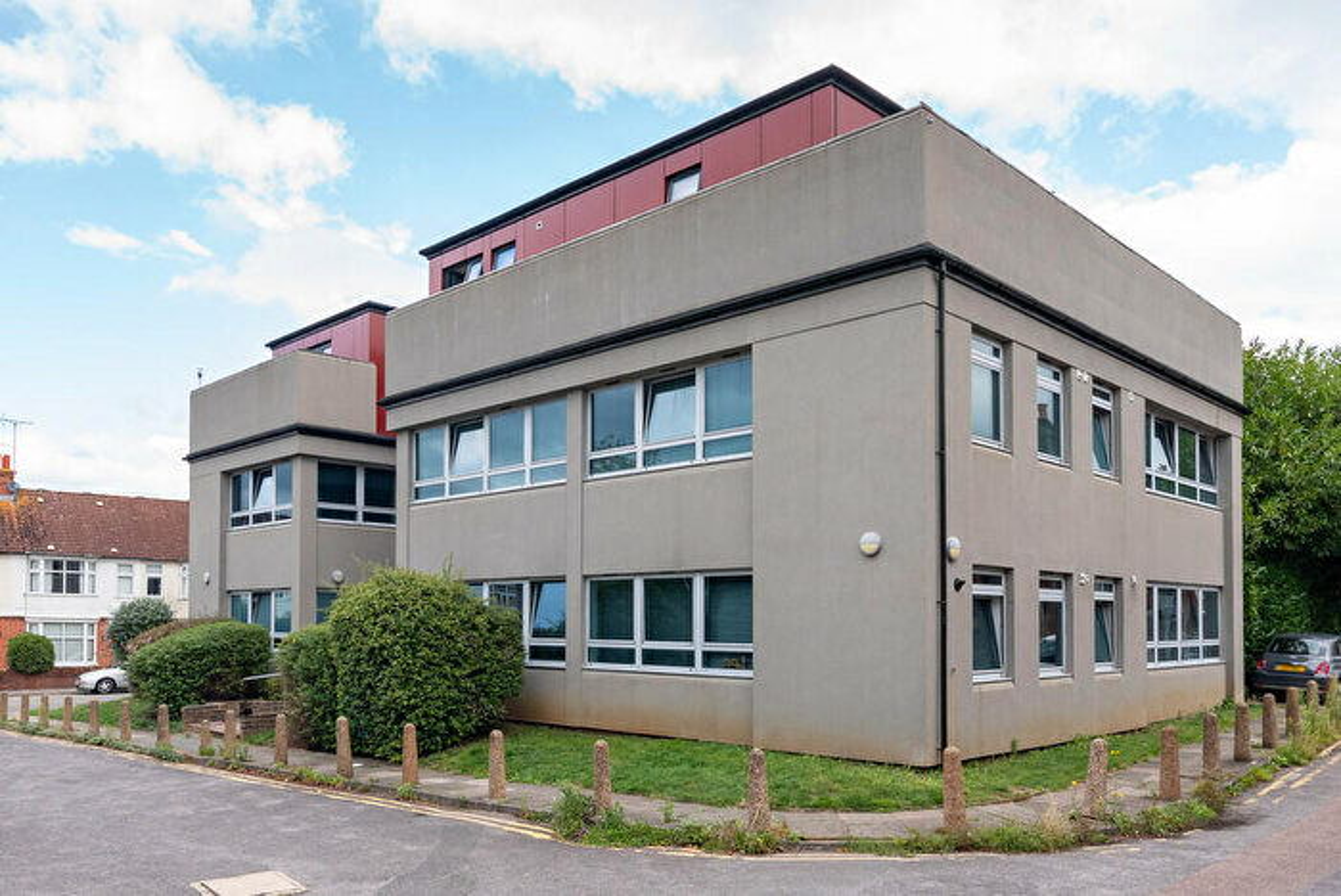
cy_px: 448
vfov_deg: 58.4
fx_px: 802
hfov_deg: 79.8
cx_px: 670
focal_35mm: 22
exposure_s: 1/500
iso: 1000
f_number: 7.1
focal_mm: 21.5
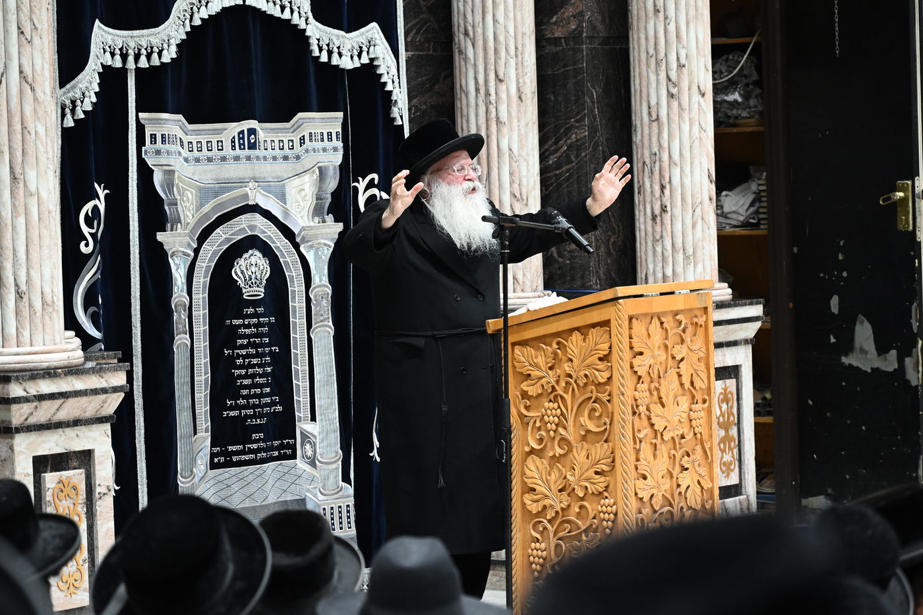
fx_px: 3076
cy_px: 308
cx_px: 462
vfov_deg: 11.4
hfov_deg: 17.1
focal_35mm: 120
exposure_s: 1/160
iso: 4000
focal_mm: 120
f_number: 4.5
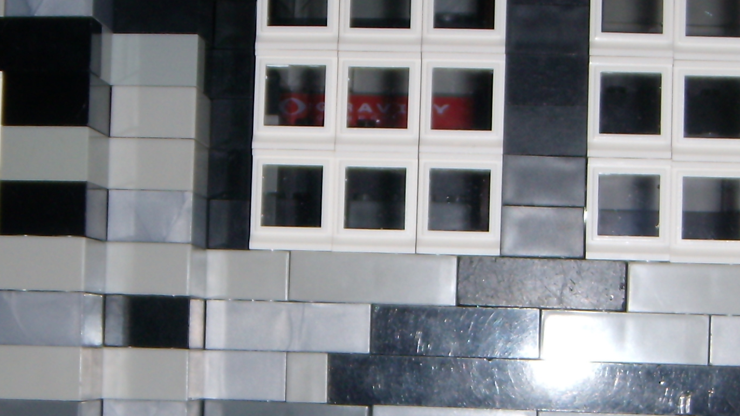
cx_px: 386
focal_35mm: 85
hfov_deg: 25.0
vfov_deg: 14.1
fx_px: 1667
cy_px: 367
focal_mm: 6.4
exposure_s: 1/60.2
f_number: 3.5
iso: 64
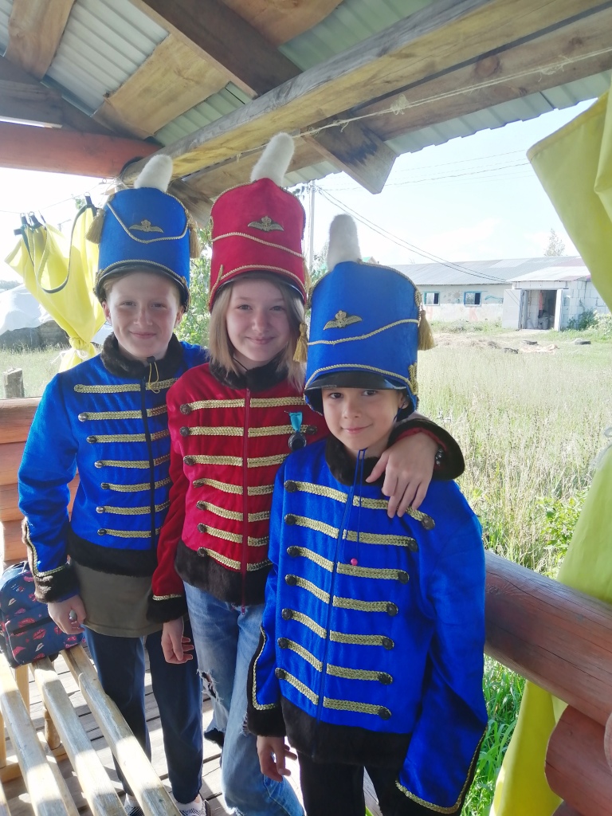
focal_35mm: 26
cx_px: 306
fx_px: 613
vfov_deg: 67.3
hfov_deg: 53.1
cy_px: 408
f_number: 1.8
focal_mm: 3.6
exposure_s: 1/190
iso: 50
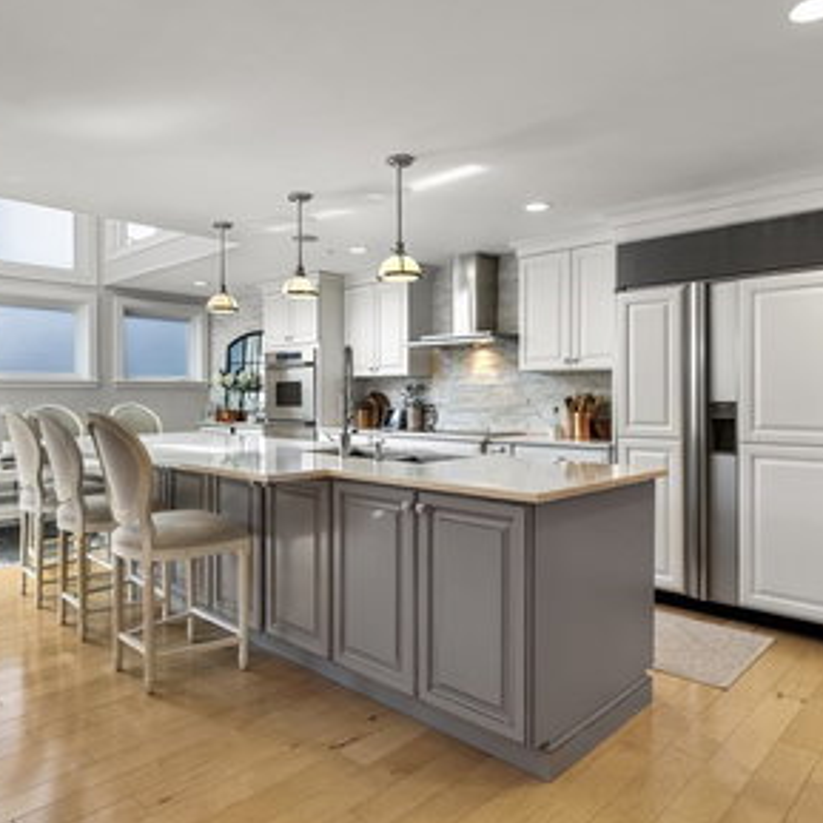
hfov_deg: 64.9
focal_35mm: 24
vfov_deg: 65.0
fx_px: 646
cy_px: 396
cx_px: 367
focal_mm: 17
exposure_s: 1/8
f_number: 6.3
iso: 400
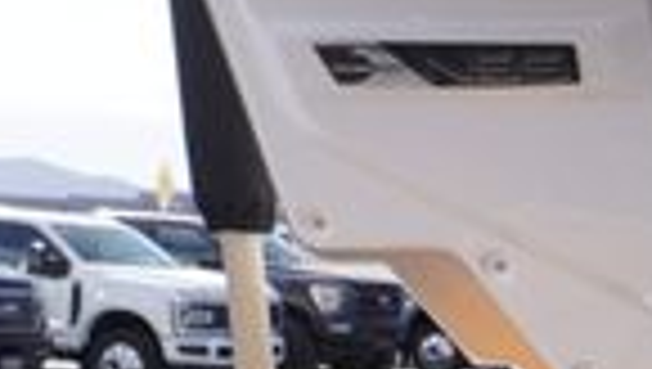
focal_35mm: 111
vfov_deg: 10.5
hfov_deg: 16.0
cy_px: 590
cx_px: 1219
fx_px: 1921
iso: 100
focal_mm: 16
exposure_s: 1/200
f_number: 6.3
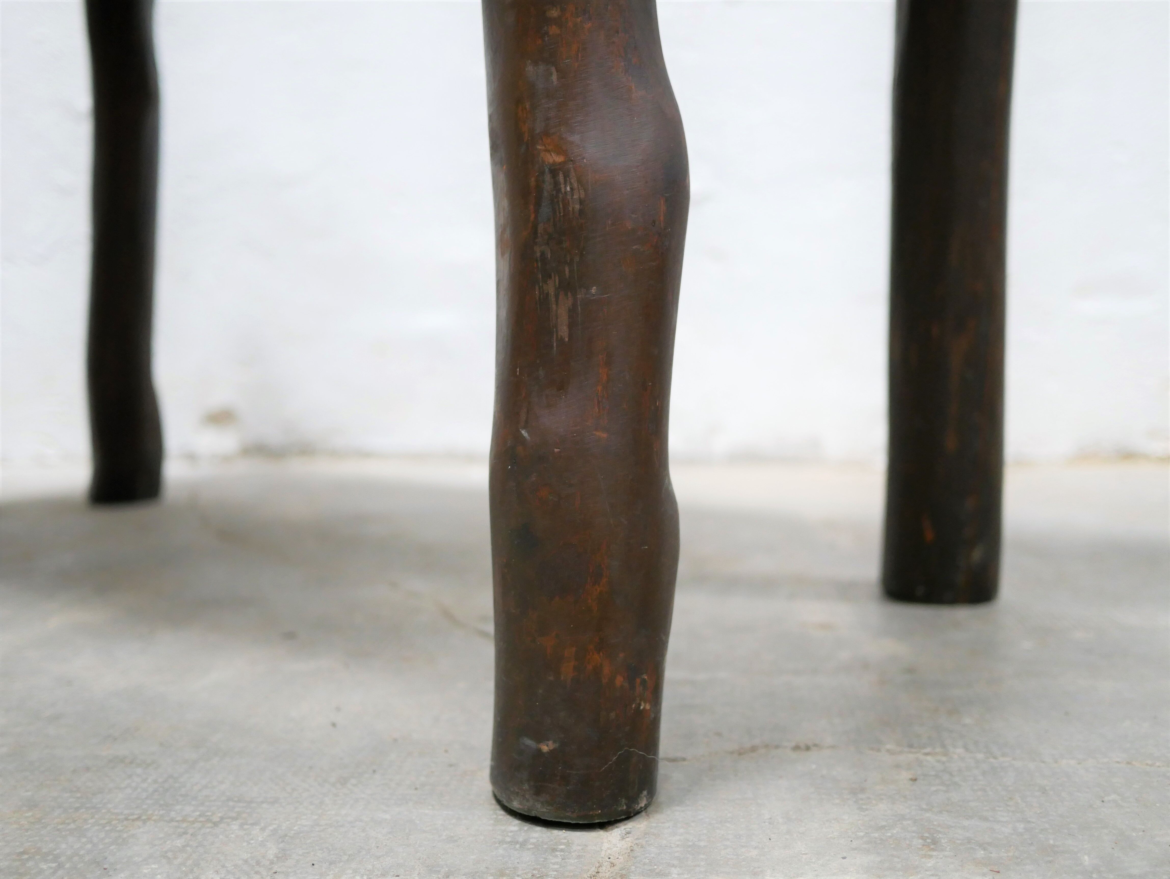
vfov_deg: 36.0
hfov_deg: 46.8
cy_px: 440
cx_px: 585
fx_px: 1353
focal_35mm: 40
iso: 1000
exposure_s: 1/60
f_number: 1.7
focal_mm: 20
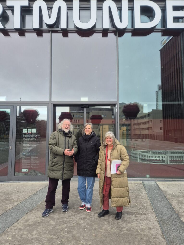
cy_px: 122
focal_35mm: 23
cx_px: 92
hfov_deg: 58.8
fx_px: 163
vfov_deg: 74.0
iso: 200
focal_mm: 5.4
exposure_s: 1/180
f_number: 1.8
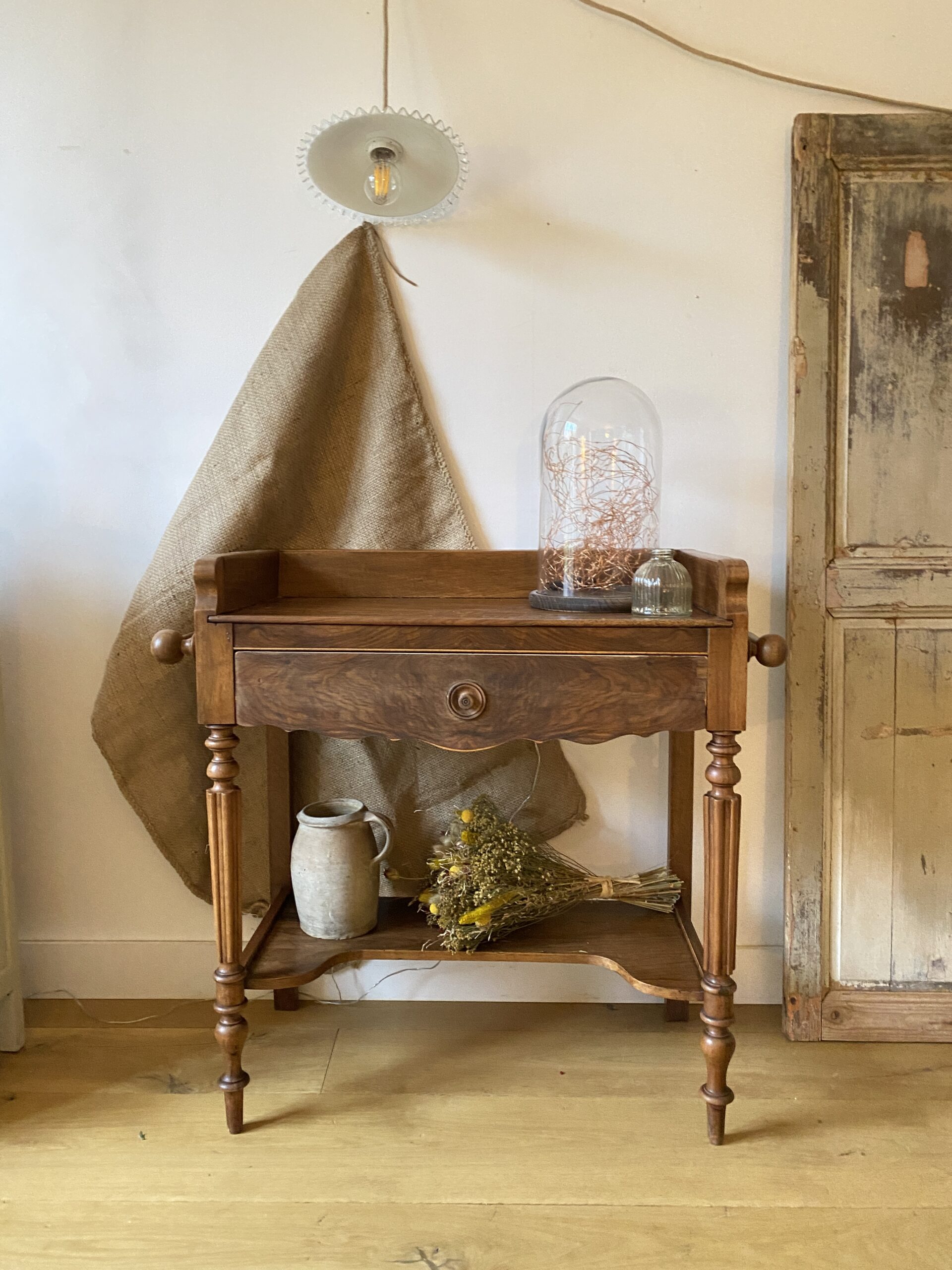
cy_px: 635
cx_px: 476
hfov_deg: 53.1
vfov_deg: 67.3
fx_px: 953
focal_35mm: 26
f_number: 1.8
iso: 640
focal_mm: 4.25
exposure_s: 1/25
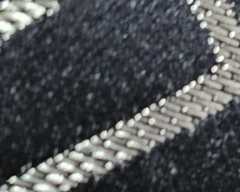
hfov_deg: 9.4
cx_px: 476
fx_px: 1363
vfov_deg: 8.0
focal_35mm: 192
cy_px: 130
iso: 640
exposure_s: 1/35
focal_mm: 6.3
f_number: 1.7
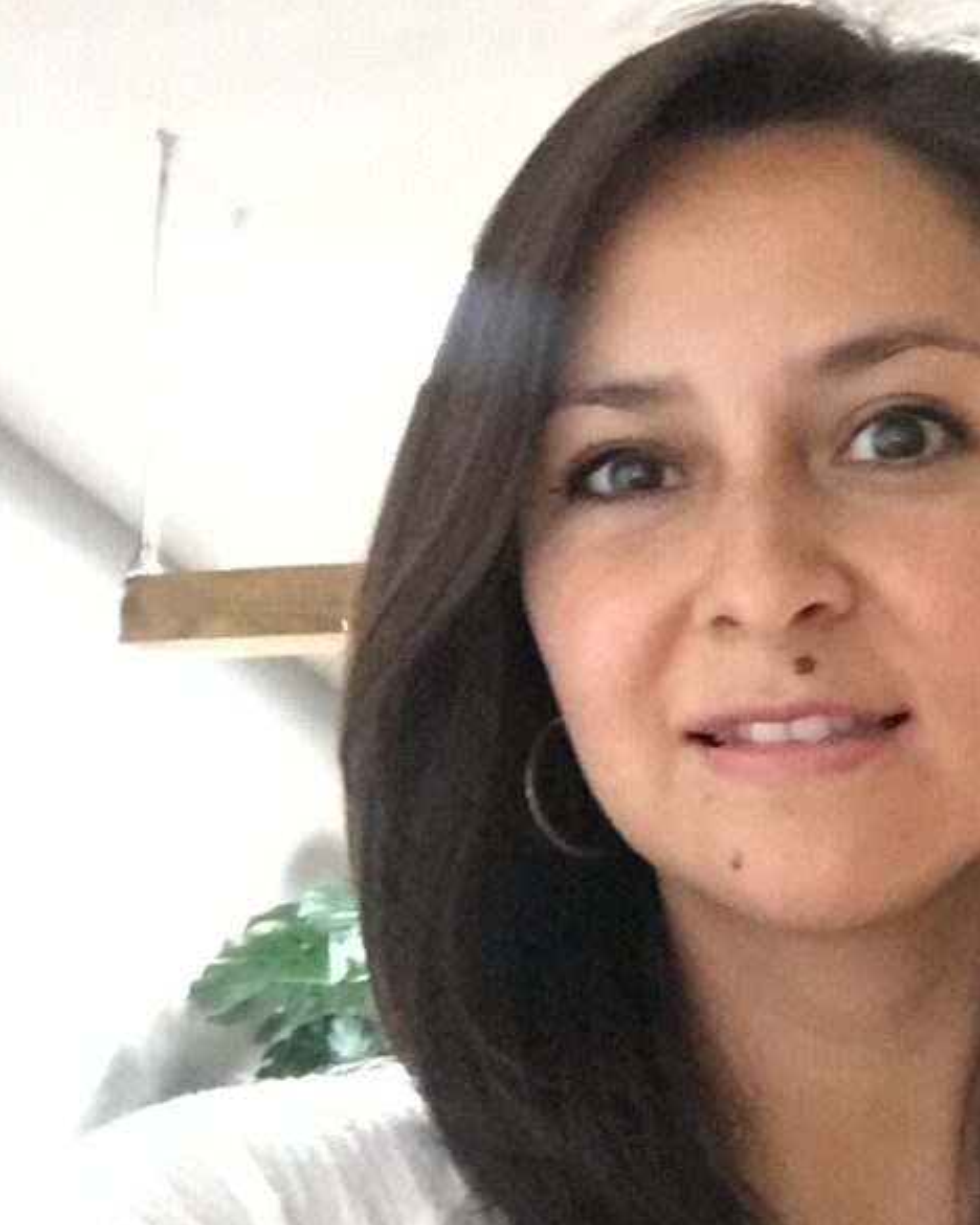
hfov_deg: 27.6
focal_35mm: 53
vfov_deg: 35.2
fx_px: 1922
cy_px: 731
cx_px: 884
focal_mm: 2.65
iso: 800
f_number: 2.2
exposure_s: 1/17
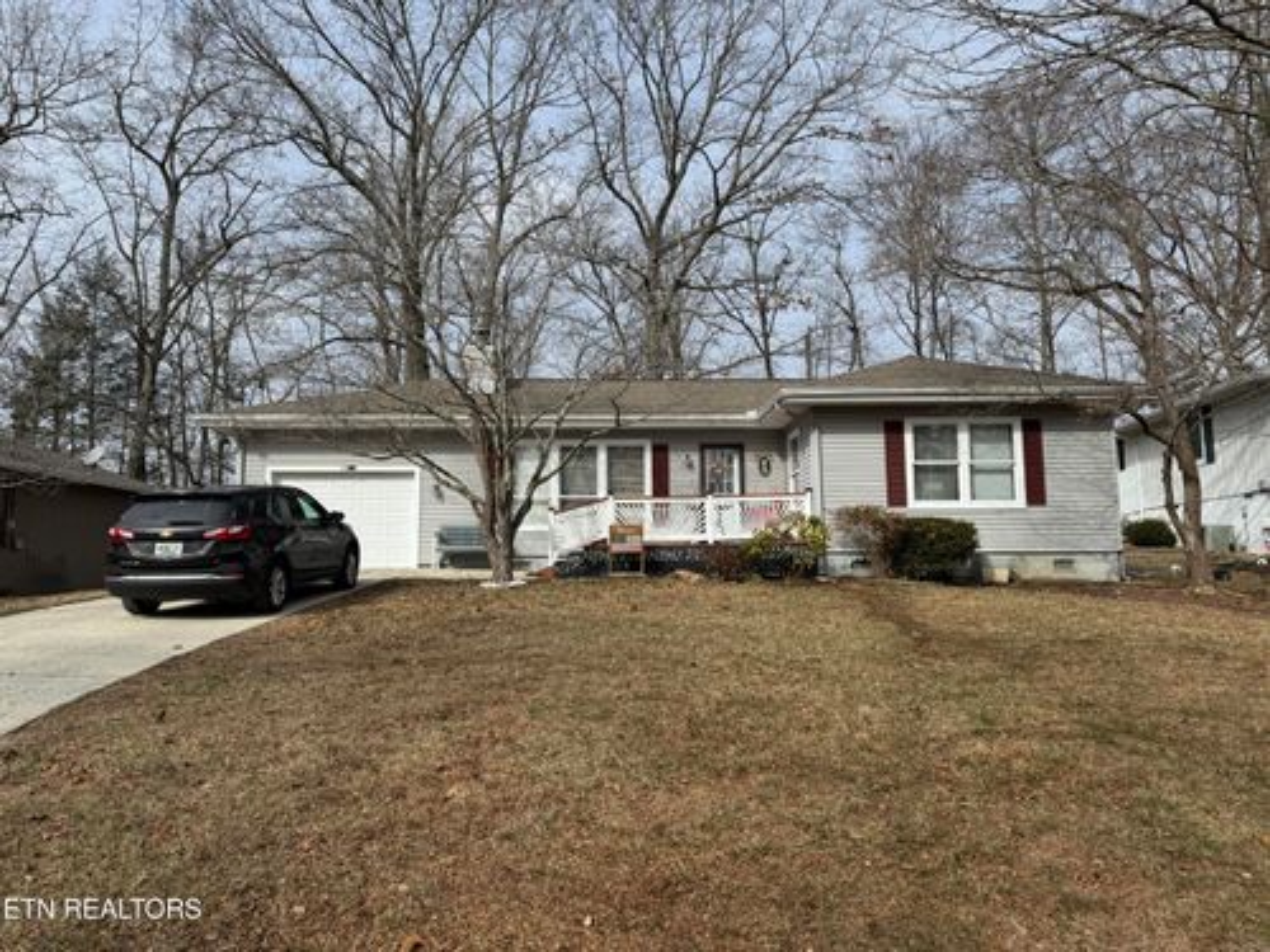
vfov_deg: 56.8
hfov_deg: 71.6
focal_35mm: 24
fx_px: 881
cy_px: 476
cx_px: 635
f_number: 1.78
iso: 80
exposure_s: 1/4950
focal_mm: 6.76
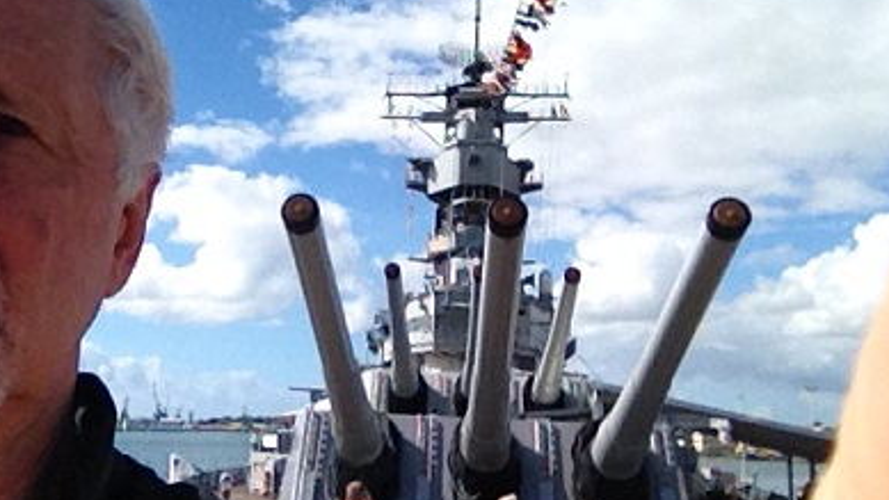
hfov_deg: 41.8
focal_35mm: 49
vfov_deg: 24.4
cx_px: 336
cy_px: 248
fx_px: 1155
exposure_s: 1/8000
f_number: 2.4
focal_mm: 1.85
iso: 160
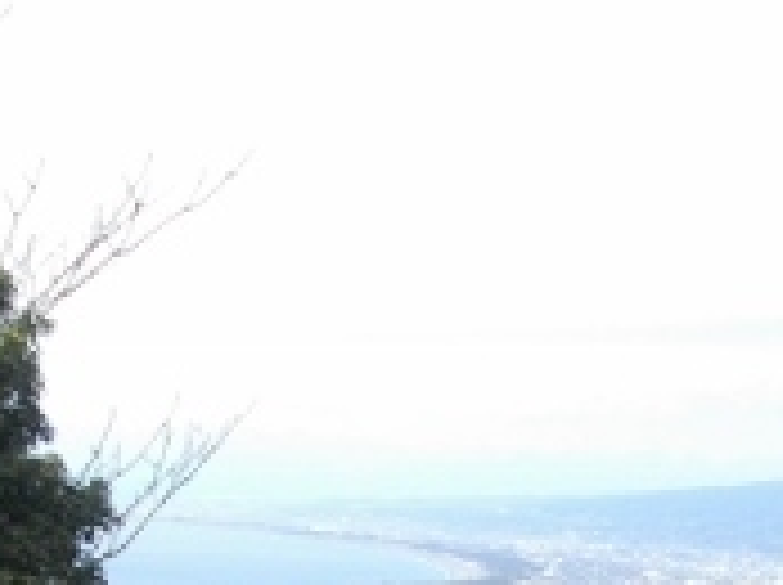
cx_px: 562
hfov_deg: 21.2
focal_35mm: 92
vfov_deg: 15.1
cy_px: 812
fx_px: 2078
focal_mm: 5.7
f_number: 2.9
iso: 100
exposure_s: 1/800
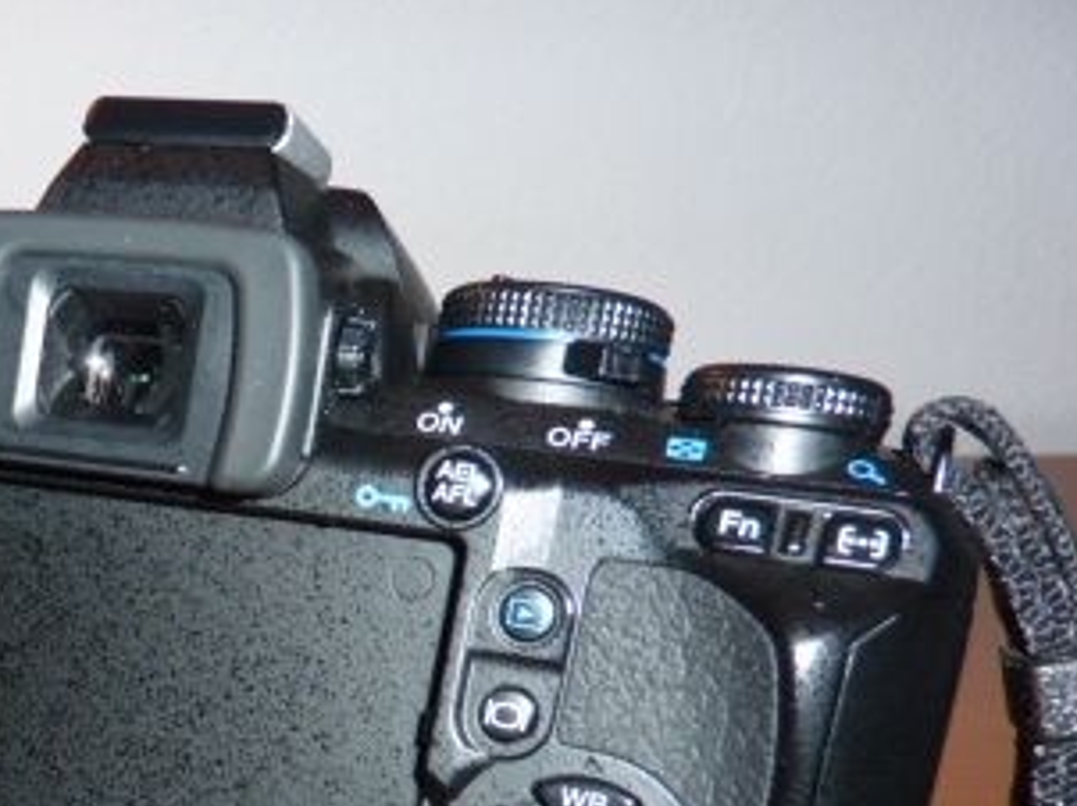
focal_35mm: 53
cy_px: 842
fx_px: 1648
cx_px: -46
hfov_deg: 32.7
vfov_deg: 25.8
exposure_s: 1/30
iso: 100
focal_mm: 4.1
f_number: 3.3
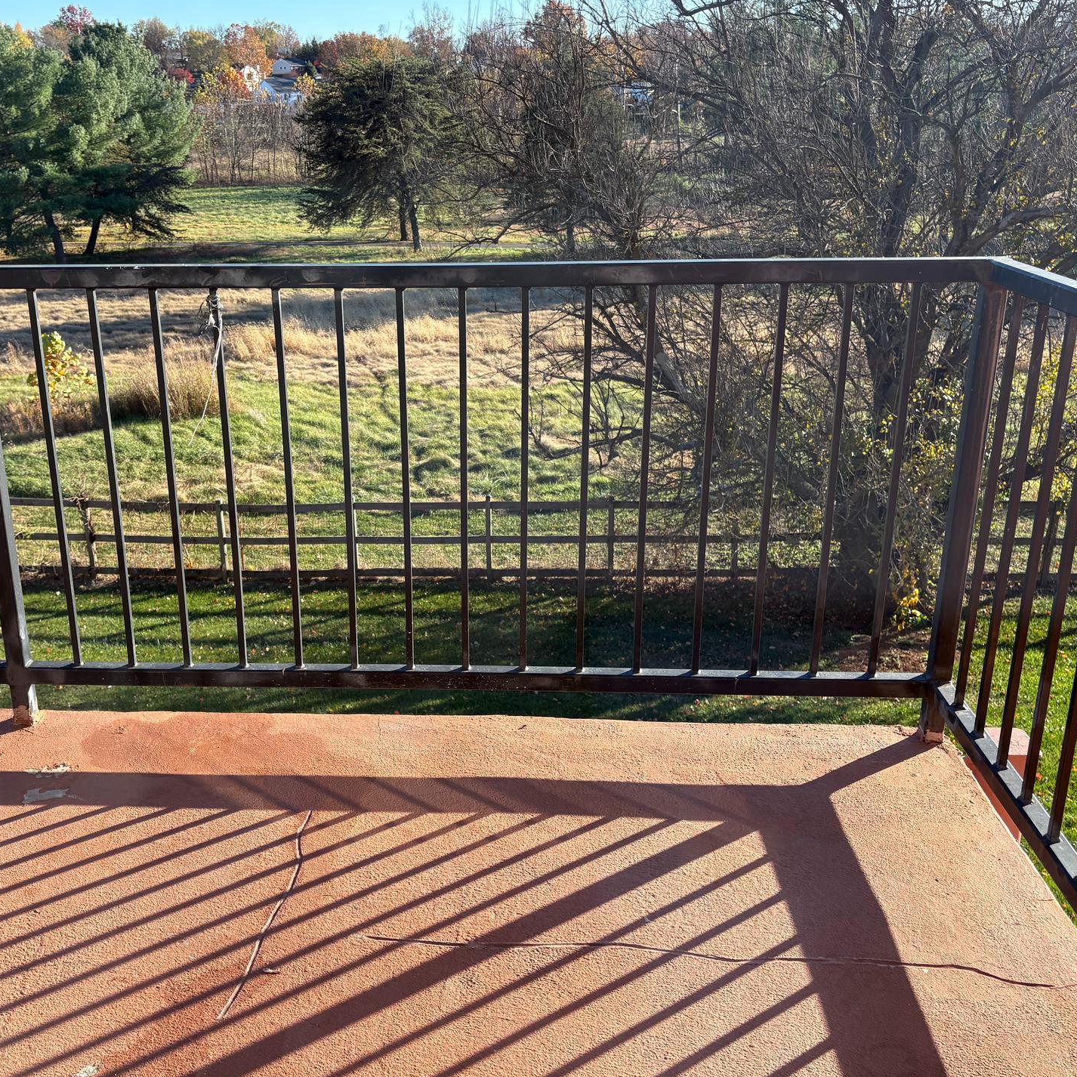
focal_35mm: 33
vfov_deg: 49.7
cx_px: 452
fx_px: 1162
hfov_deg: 49.5
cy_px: 503
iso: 50
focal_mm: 5.96
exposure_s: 1/747
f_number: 1.6
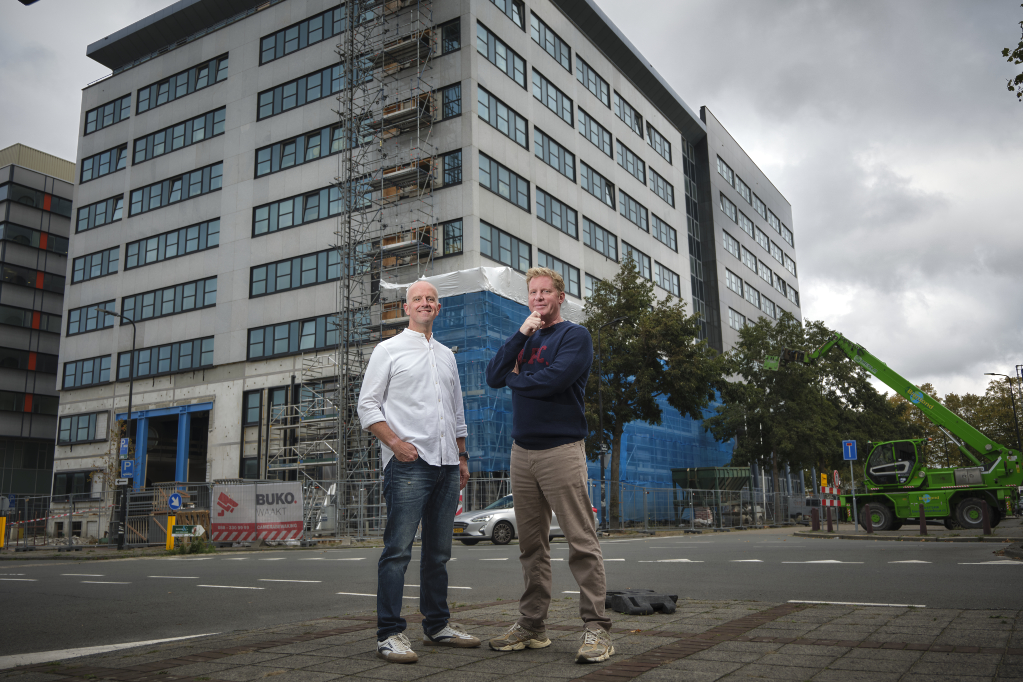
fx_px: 824
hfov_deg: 63.7
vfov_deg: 45.0
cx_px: 512
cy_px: 341
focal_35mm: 29
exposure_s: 1/250
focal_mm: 19.4
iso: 100
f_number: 4
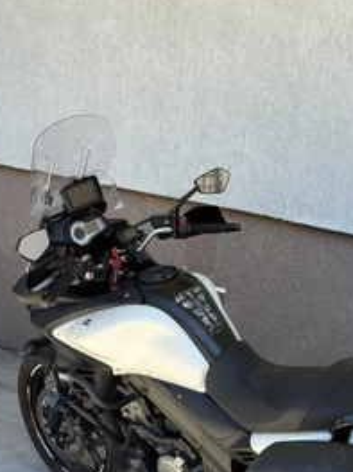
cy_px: 235
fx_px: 993
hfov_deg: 20.1
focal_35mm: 73
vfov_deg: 26.7
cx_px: 242
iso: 64
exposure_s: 1/1167
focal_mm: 6.76
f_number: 1.78
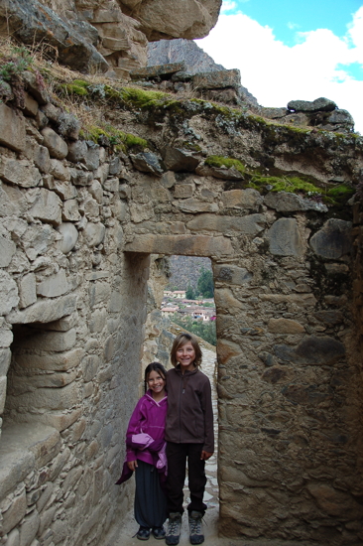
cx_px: 182
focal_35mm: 36
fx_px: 545
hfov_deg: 36.8
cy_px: 273
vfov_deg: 53.2
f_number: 6.3
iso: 200
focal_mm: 24
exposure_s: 1/160
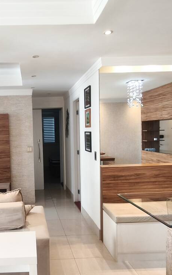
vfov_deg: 61.2
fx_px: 232
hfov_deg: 39.0
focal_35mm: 31
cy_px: 146
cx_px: 34
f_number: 2.2
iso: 200
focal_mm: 1.91
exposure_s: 1/40
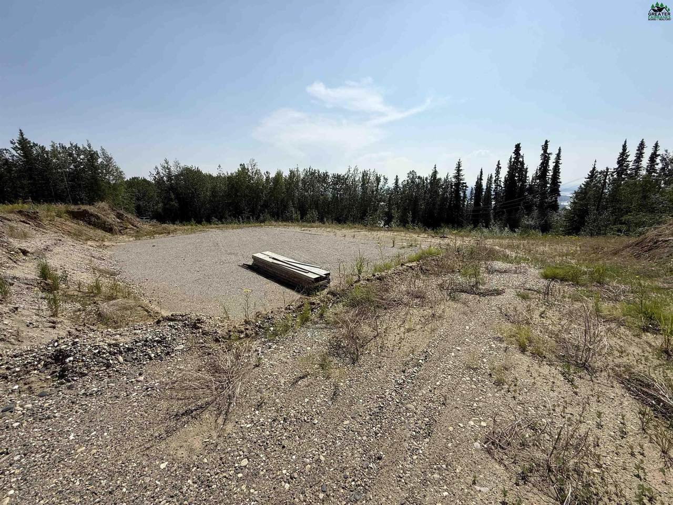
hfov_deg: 102.1
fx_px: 272
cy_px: 252
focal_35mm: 14
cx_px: 336
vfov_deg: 85.7
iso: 50
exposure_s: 1/3460
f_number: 2.2
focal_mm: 2.22
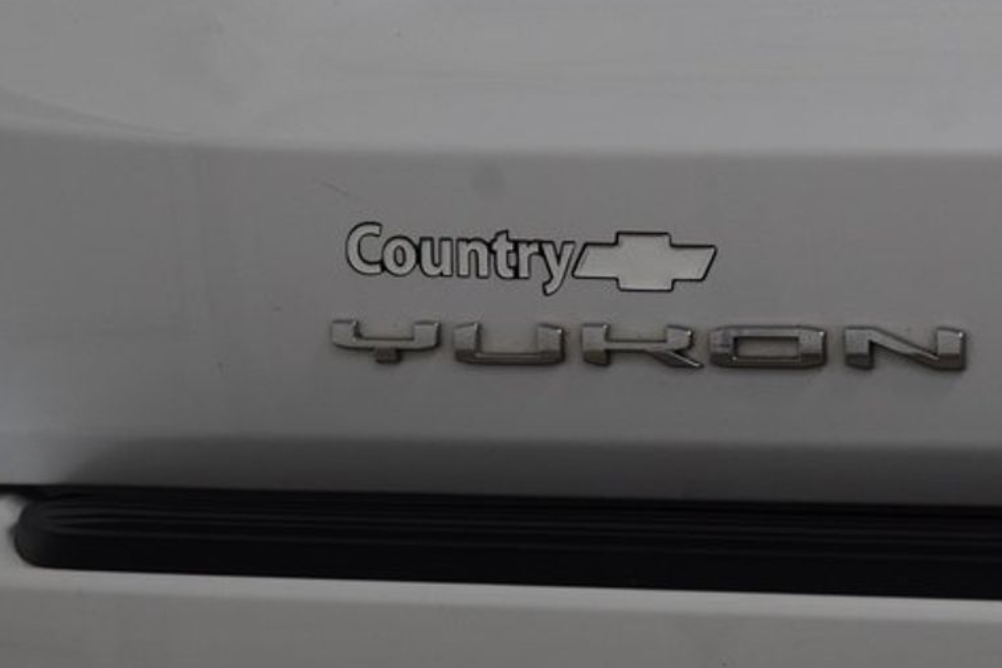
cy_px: 372
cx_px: 654
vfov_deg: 9.7
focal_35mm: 142
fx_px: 3953
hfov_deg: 14.4
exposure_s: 1/125
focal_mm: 70
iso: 1600
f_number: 5.6
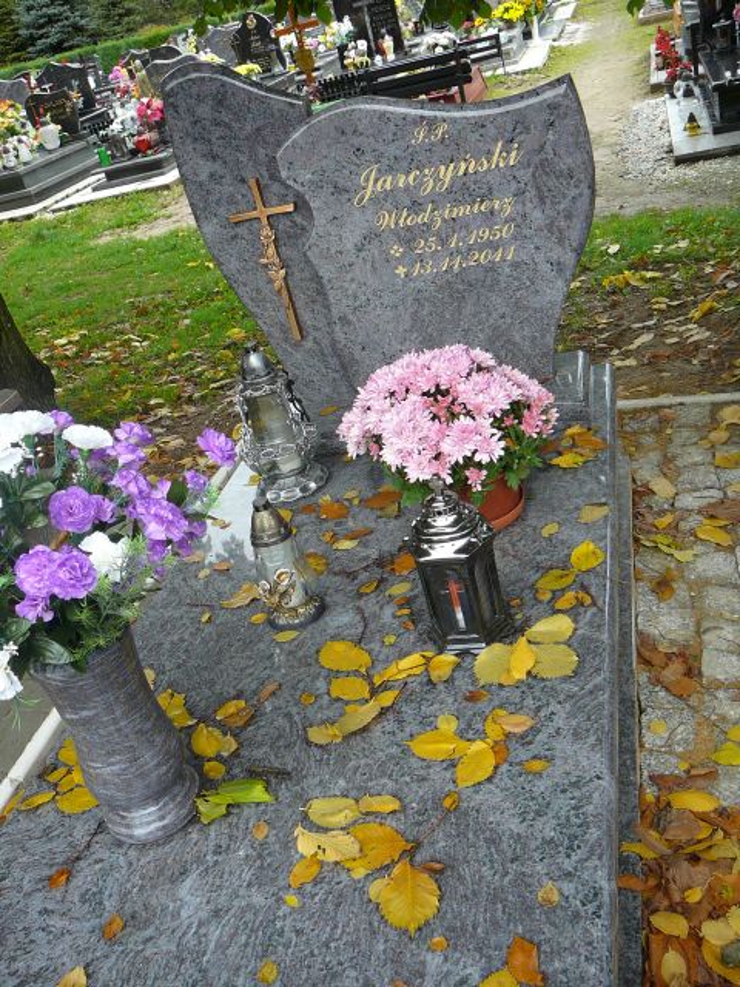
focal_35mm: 35
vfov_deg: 52.6
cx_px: 370
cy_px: 494
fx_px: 998
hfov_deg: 40.7
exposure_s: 1/125
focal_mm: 5.2
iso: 80
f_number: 2.8
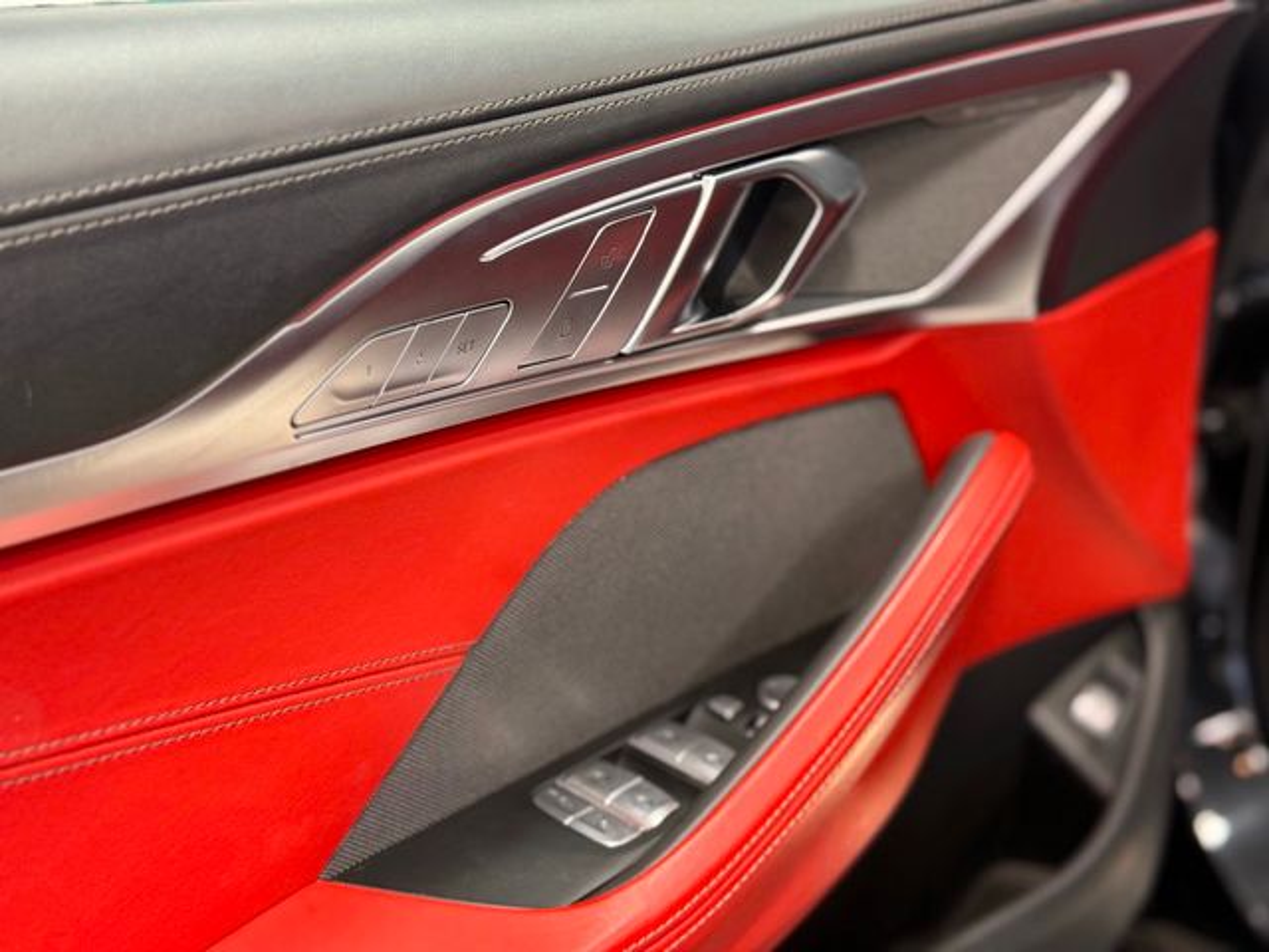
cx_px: 634
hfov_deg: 39.7
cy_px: 476
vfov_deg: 30.3
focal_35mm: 48
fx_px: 1760
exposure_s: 1/60
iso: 100
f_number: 1.78
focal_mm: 6.76
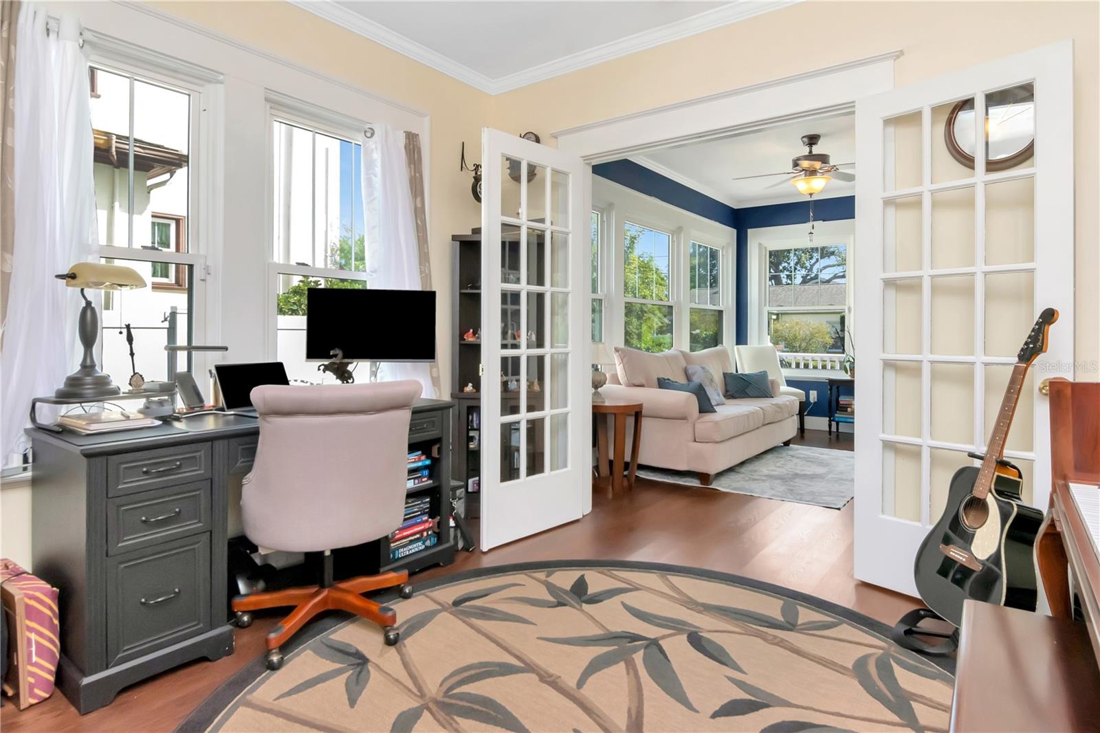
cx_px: 550
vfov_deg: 63.2
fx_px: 596
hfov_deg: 85.4
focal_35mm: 20
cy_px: 366
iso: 1000
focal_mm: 13
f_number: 13
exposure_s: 1/100
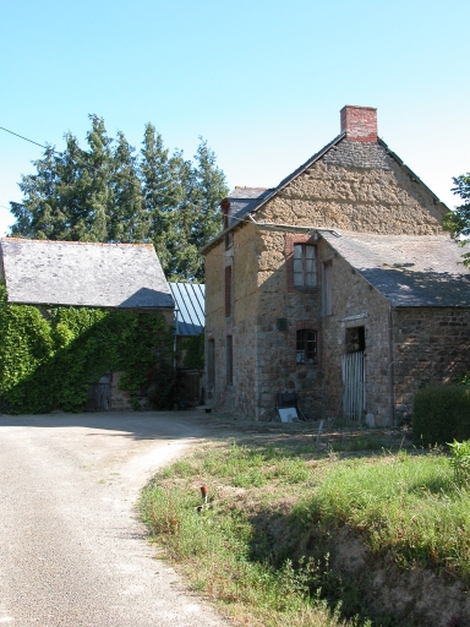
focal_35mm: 42
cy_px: 314
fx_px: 760
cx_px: 235
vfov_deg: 44.8
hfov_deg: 34.3
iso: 100
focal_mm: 10.7
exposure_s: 1/140
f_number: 5.2
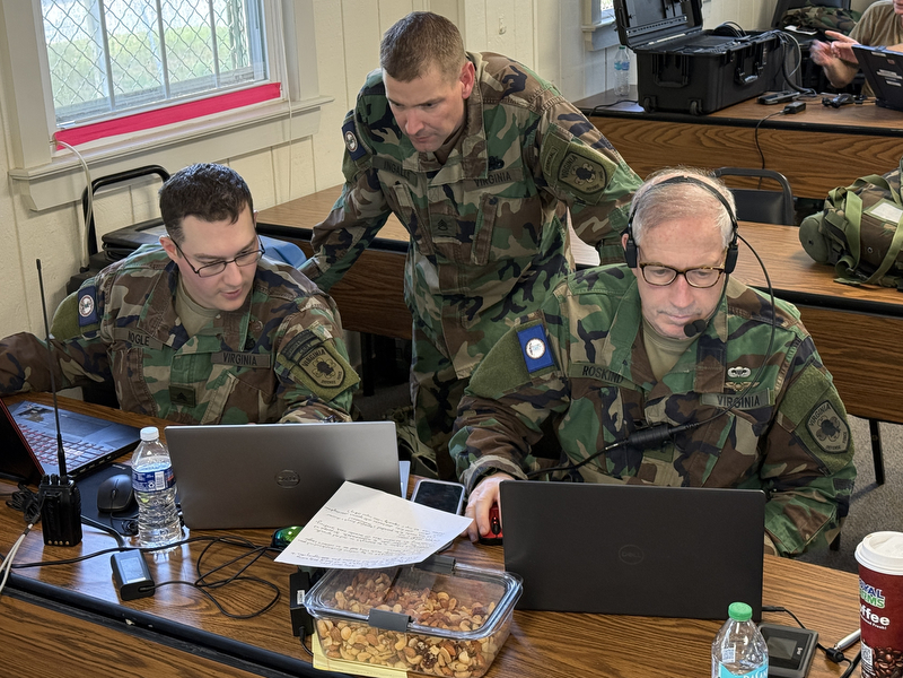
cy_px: 339
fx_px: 1252
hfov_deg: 39.7
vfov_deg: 30.3
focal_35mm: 48
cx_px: 452
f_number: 1.78
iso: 250
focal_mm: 6.76
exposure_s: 1/60
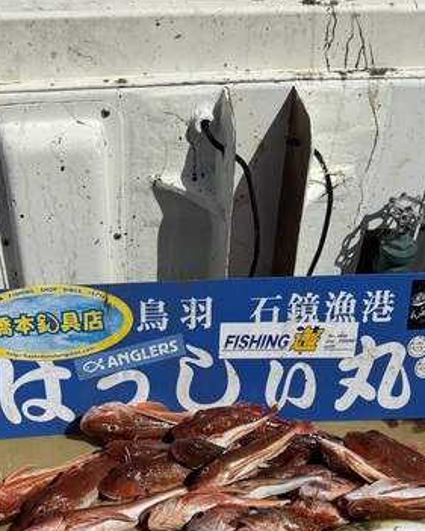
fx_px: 896
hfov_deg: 26.7
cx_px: 200
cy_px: 592
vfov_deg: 29.6
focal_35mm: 57
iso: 80
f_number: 1.78
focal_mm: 6.76
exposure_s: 1/14286
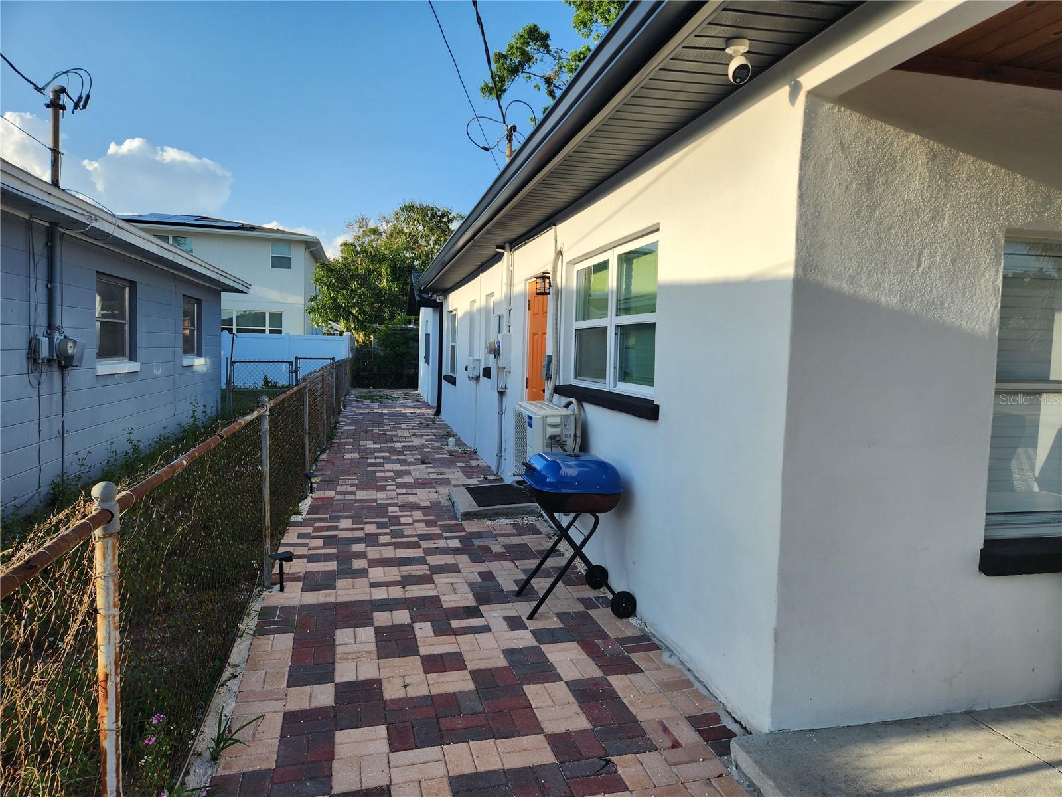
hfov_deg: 73.9
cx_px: 531
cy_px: 398
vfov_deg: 58.9
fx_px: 706
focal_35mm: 23
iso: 20
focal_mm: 5.4
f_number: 1.8
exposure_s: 1/973
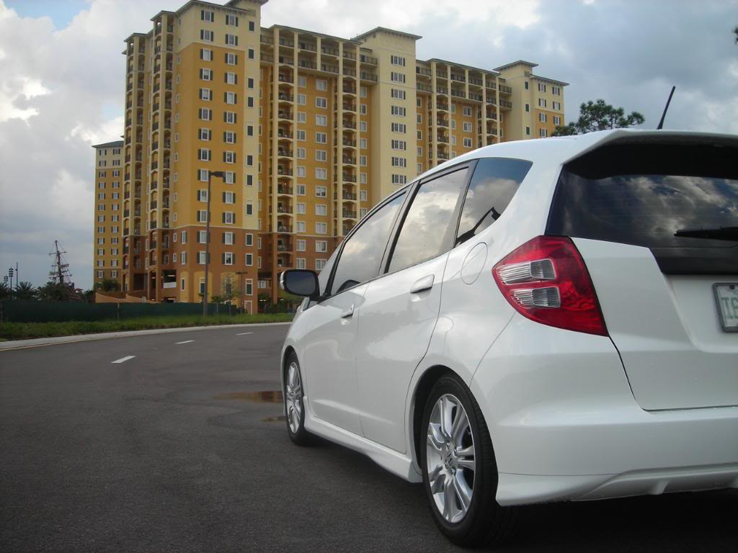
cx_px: 369
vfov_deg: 37.7
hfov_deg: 49.0
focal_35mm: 38
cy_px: 276
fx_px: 810
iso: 50
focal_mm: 6.3
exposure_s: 1/258
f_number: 3.2
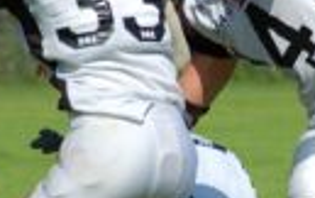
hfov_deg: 2.9
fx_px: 6213
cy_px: 183
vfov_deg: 1.8
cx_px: 358
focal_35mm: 723
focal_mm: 135
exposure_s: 1/1250
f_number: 5.6
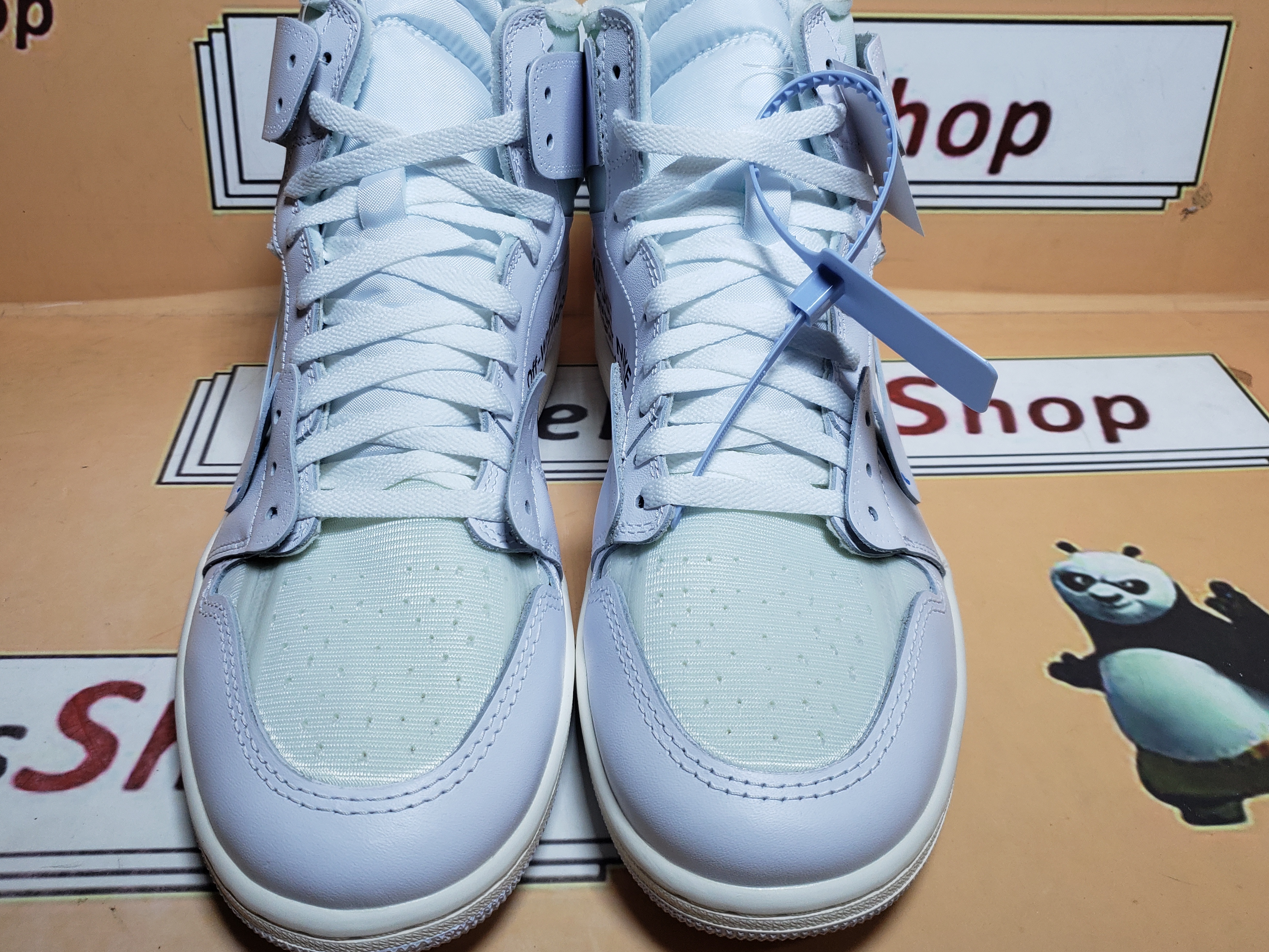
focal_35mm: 30
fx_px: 1100
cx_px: 589
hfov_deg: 59.9
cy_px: 458
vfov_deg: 46.8
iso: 50
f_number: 1.5
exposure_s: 1/850
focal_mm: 4.3
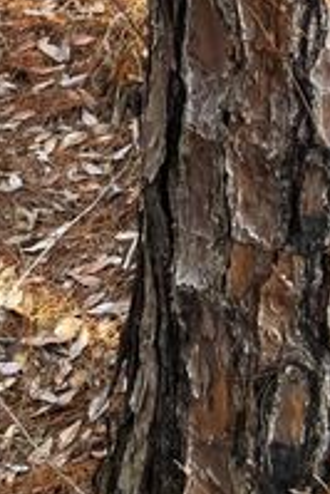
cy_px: -134
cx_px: 321
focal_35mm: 78
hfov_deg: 17.2
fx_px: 1071
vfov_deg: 23.3
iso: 40
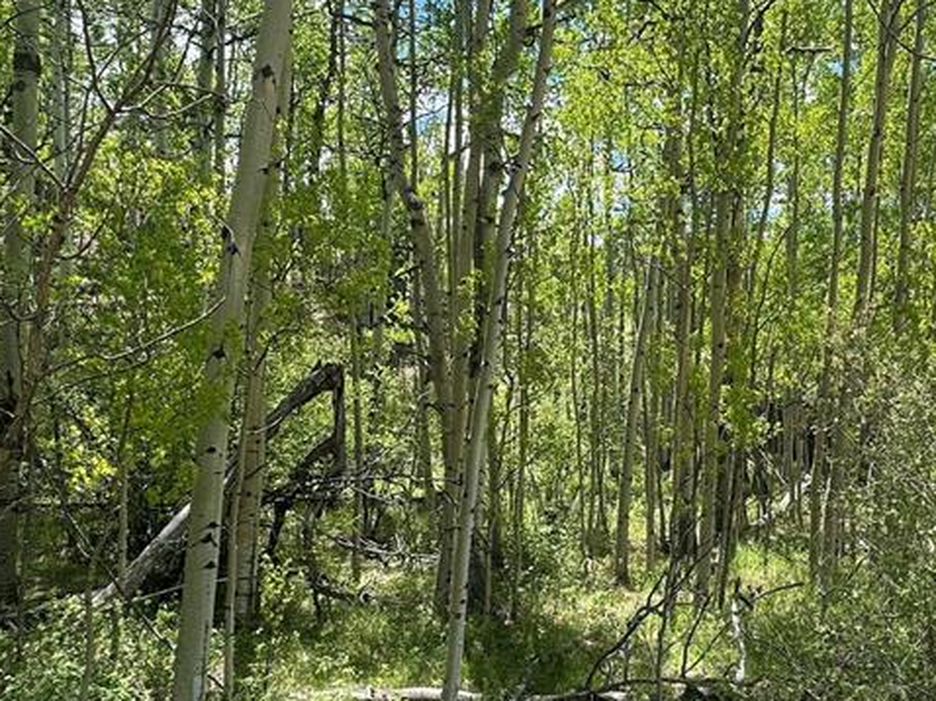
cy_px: 395
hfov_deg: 58.8
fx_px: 811
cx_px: 617
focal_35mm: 30
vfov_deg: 46.7
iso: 40
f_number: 2.2
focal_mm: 2.22
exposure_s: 1/564
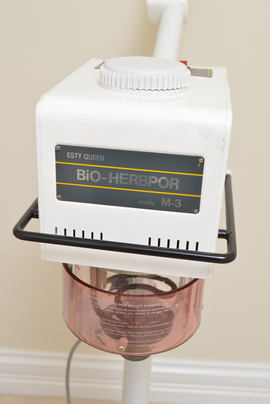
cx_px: 134
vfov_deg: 42.7
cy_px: 204
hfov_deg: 29.2
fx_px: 517
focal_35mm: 46
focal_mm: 30
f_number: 6.3
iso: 200
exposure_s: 1/100
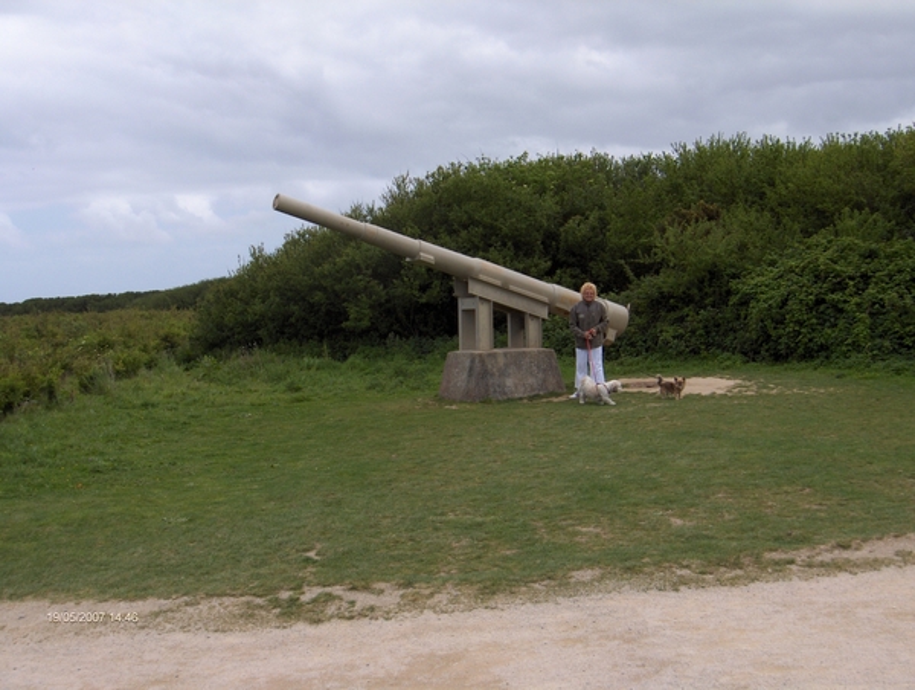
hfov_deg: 47.8
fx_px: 1033
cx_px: 458
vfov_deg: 36.9
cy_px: 345
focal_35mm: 39
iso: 100
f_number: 4.8
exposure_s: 1/518
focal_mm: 8
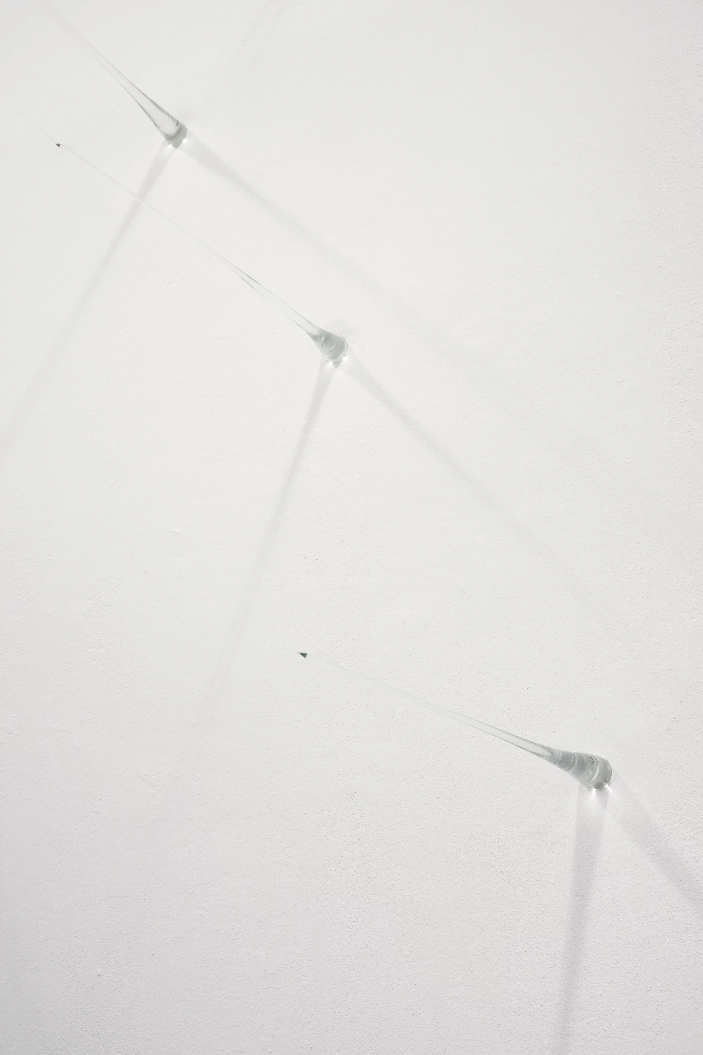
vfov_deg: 39.6
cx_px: 352
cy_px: 528
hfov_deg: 27.0
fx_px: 1464
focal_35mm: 50
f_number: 16
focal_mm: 50
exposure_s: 1/2.5
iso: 200
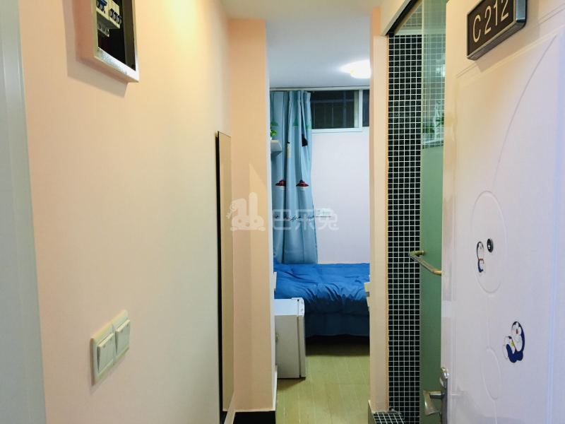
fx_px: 473
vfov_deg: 48.2
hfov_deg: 61.7
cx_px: 282
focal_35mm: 29
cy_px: 212
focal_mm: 4.15
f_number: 2.2
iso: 200
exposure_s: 1/20
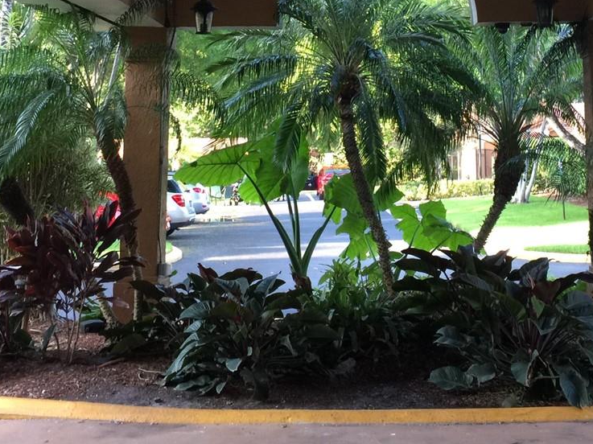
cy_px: -25
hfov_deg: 30.5
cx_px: 395
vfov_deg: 22.2
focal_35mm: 63
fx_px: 1079
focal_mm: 4.15
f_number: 2.2
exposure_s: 1/30
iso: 32
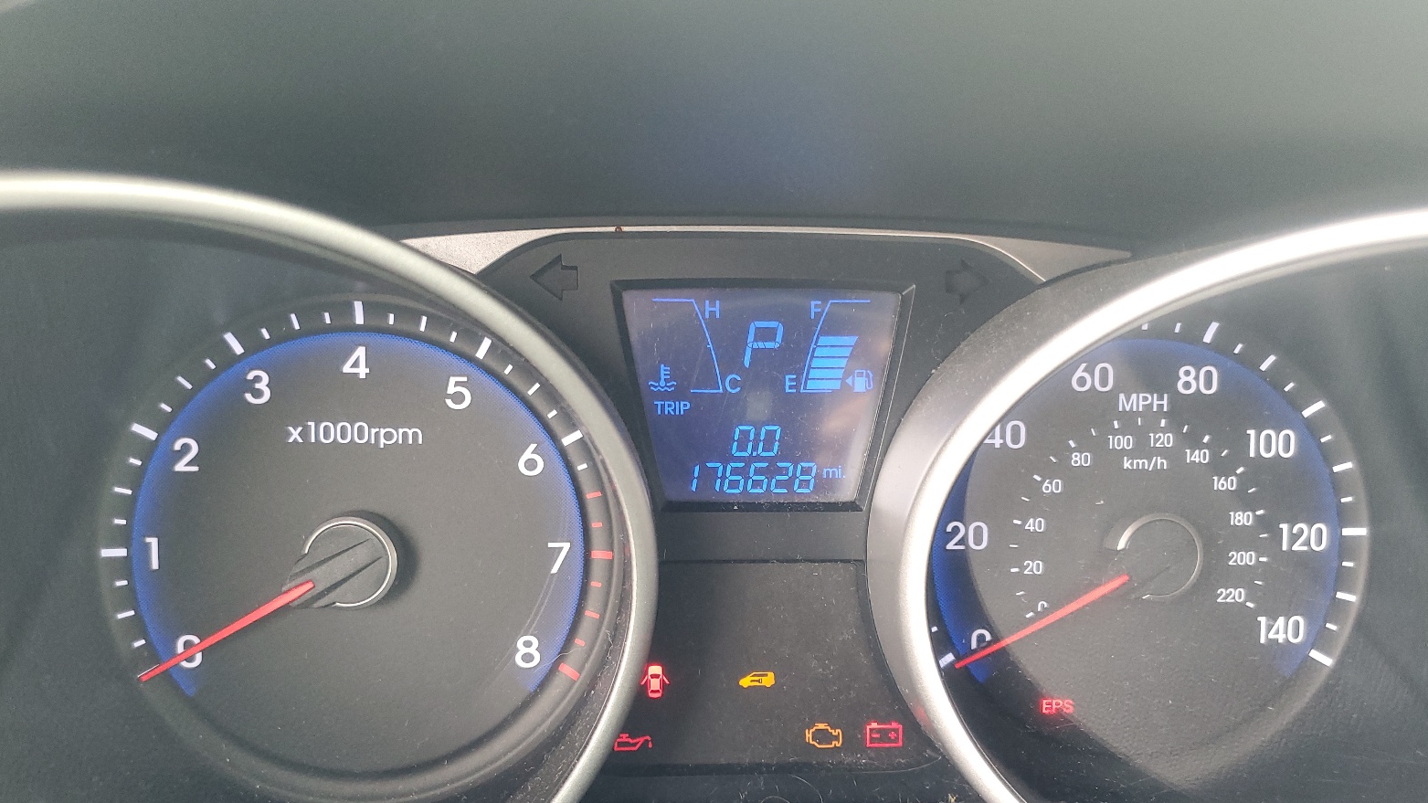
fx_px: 1098
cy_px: 467
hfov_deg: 66.1
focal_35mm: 29
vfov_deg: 40.1
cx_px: 714
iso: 136
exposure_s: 1/60.2
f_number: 1.5
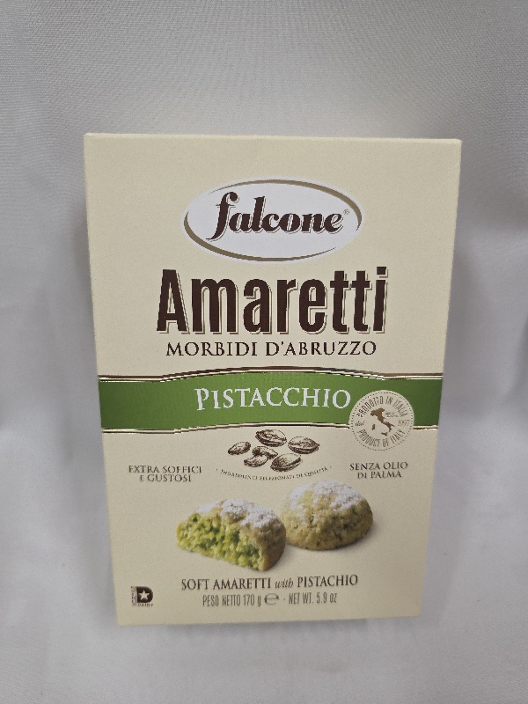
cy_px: 352
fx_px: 468
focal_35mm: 23
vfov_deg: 73.9
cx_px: 264
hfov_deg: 58.9
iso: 320
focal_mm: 6.3
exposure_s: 1/101
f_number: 1.7
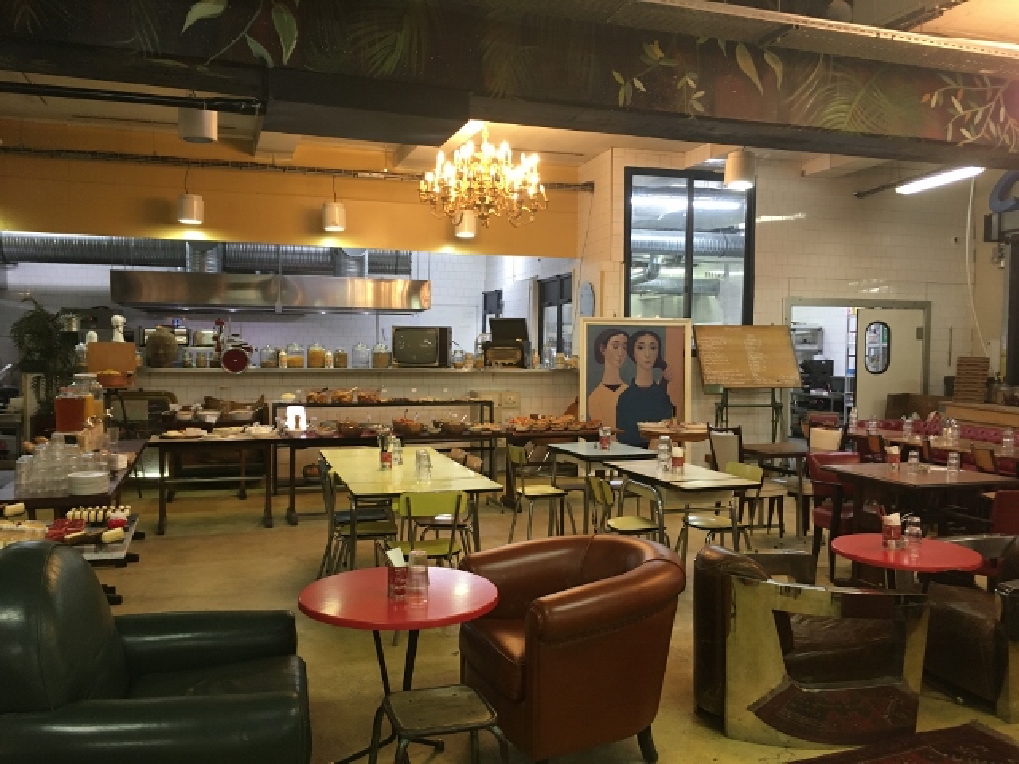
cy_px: 382
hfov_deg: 61.7
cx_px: 510
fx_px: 854
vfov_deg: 48.2
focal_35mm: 29
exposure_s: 1/33
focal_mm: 4.15
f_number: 2.2
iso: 160
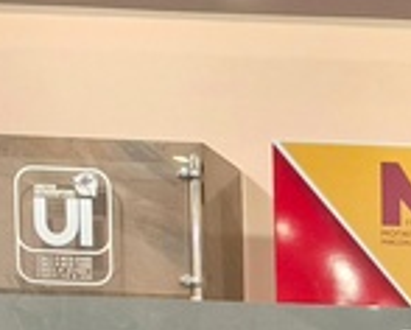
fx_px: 1851
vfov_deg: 9.2
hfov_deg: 10.8
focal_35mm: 152
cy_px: 772
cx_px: 976
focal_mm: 6.14
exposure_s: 1/100
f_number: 1.65
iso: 640
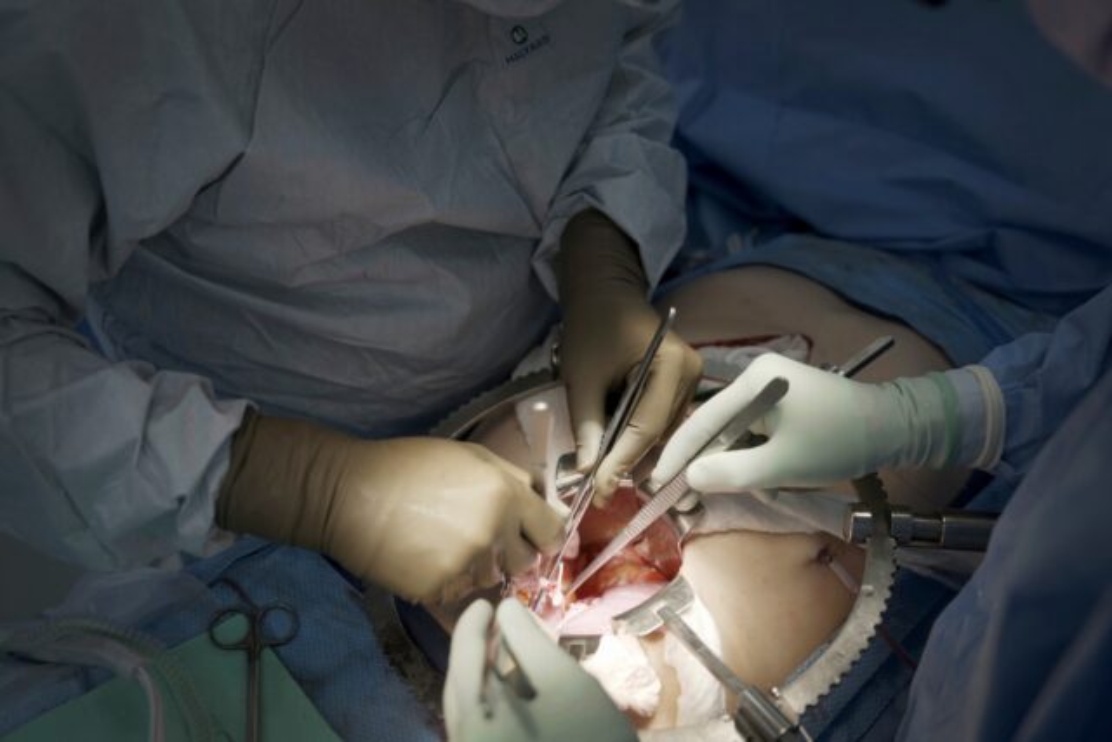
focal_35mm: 39
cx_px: 556
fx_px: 1205
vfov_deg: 34.2
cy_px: 371
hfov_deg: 49.5
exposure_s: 1/50
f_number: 2.8
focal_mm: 39
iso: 250
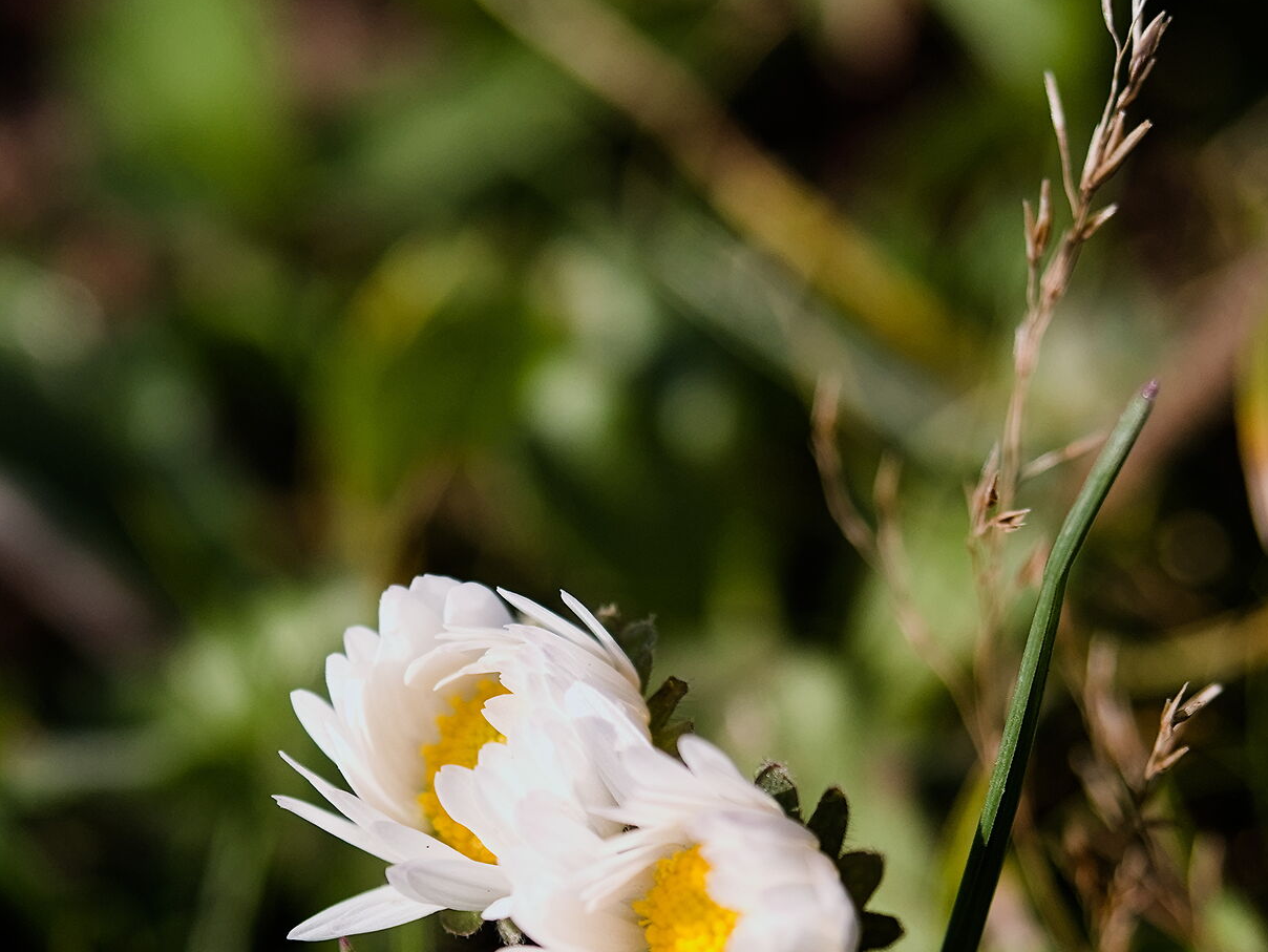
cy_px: 849
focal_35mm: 159
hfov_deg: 12.4
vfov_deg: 9.3
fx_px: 5827
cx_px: 233
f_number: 4
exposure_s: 1/800
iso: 200
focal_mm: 40
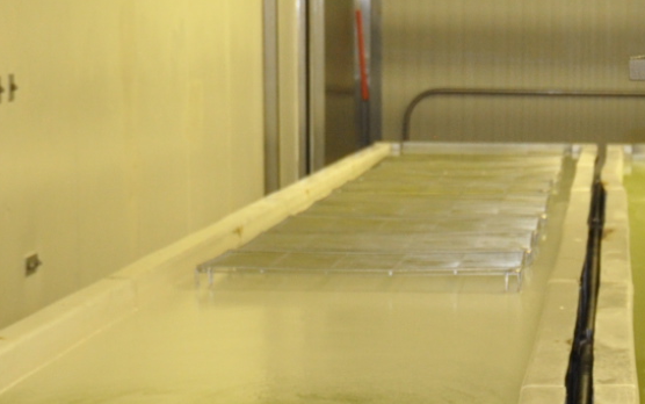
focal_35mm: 153
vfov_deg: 8.3
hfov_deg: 13.6
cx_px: 522
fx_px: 2691
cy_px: 656
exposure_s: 1/15
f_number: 3.8
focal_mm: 26
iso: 560
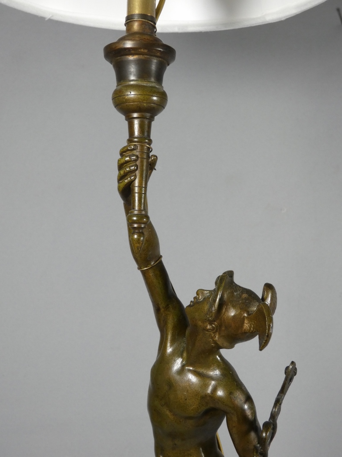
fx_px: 606
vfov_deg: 41.2
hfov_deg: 31.5
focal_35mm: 46
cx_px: 171
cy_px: 228
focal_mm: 8.2
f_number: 3.8
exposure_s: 1/125
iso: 250
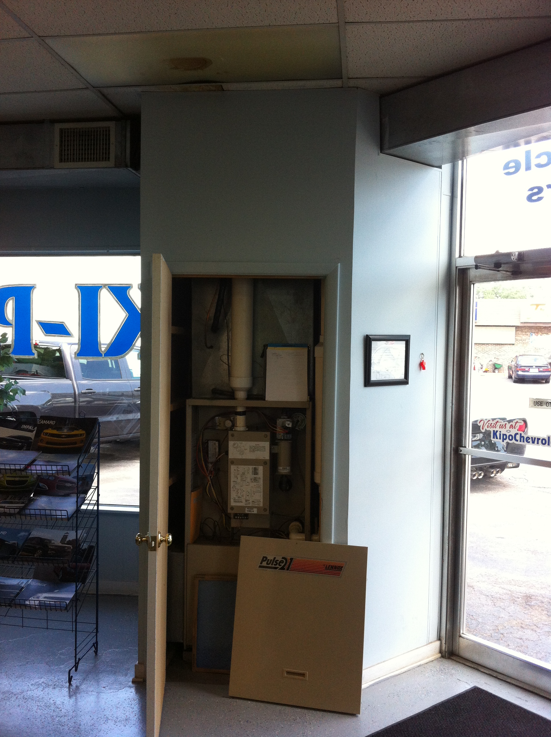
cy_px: 368
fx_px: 745
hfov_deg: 40.6
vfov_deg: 52.7
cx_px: 276
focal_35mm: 35
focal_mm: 3.85
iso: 125
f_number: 2.8
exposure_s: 1/120
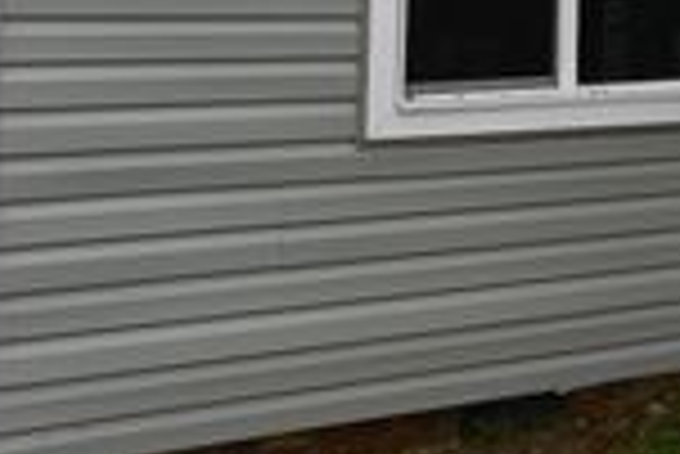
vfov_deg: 15.2
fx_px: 1626
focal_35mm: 86
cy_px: -128
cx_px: 797
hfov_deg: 22.0
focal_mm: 13
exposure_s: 1/250
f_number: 5.6
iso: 100
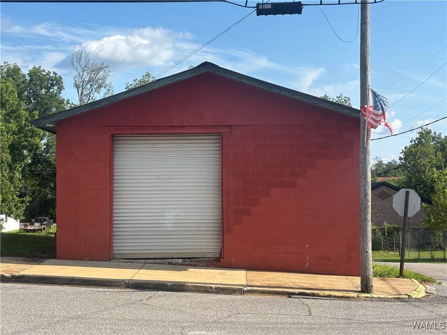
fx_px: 671
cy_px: 168
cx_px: 224
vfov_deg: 28.0
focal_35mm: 52
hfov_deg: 36.8
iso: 32
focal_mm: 5.96
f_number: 1.6
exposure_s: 1/2105
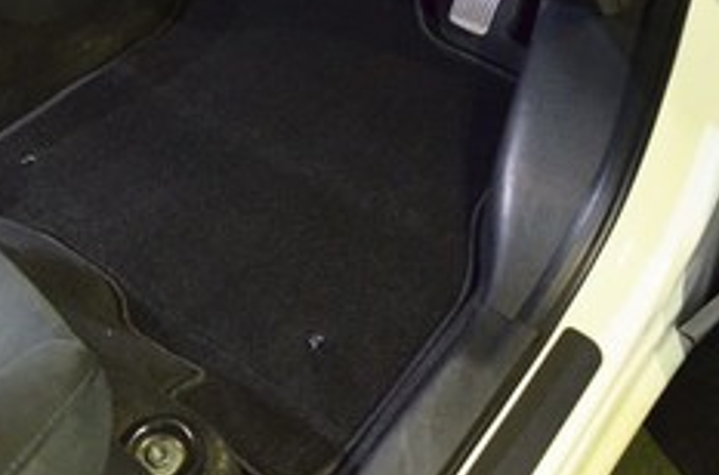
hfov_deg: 36.8
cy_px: 173
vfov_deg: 24.8
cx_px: 281
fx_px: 1076
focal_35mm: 54
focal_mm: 20
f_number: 3.8
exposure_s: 1/30
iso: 2500
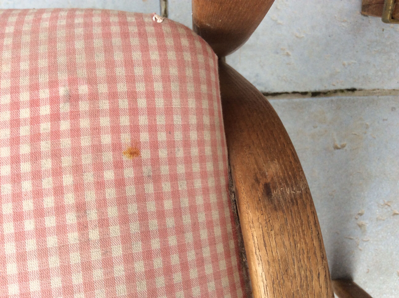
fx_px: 368
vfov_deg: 44.1
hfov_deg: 56.9
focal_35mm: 32
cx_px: 200
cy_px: 149
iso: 64
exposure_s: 1/25
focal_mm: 3.3
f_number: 2.4
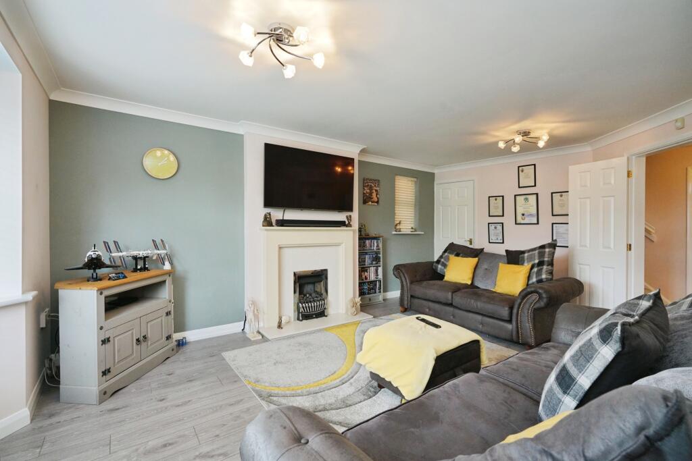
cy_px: 230
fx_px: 308
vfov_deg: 73.8
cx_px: 346
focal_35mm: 16
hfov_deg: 96.7
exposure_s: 1/100
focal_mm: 16
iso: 2000
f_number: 8
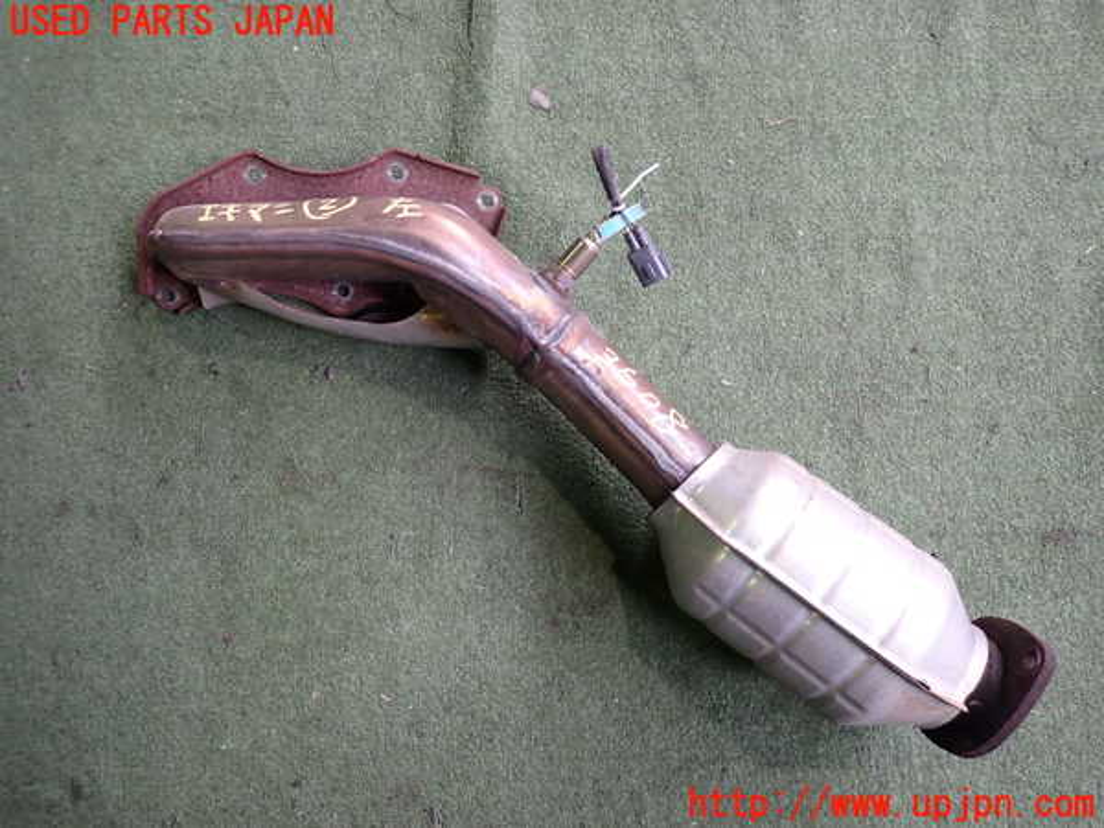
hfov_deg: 69.4
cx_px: 552
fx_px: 797
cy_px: 414
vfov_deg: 54.9
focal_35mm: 25
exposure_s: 1/60
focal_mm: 4.5
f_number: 2
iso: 200
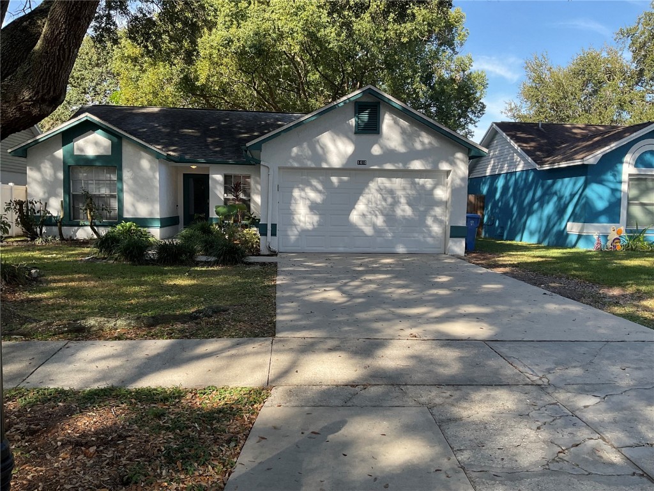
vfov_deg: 48.2
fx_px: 548
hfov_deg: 61.7
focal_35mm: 29
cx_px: 327
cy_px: 246
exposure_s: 1/344
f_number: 1.8
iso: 16
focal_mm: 3
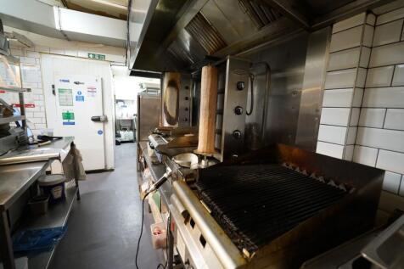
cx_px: 202
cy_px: 134
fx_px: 179
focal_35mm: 16
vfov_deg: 73.7
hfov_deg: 96.8
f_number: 4
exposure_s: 1/160
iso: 5000
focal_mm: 16
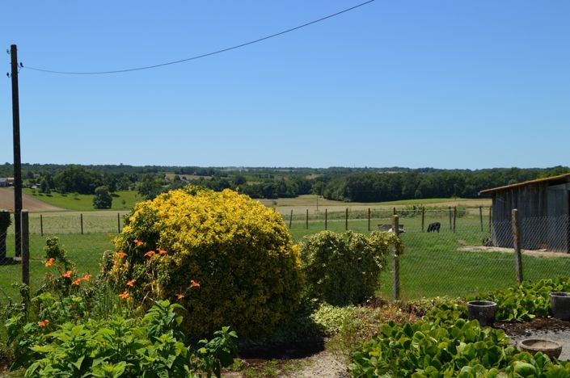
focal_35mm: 44
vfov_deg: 30.8
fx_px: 688
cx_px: 285
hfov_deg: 45.0
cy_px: 189
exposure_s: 1/250
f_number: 8
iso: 100
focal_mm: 29
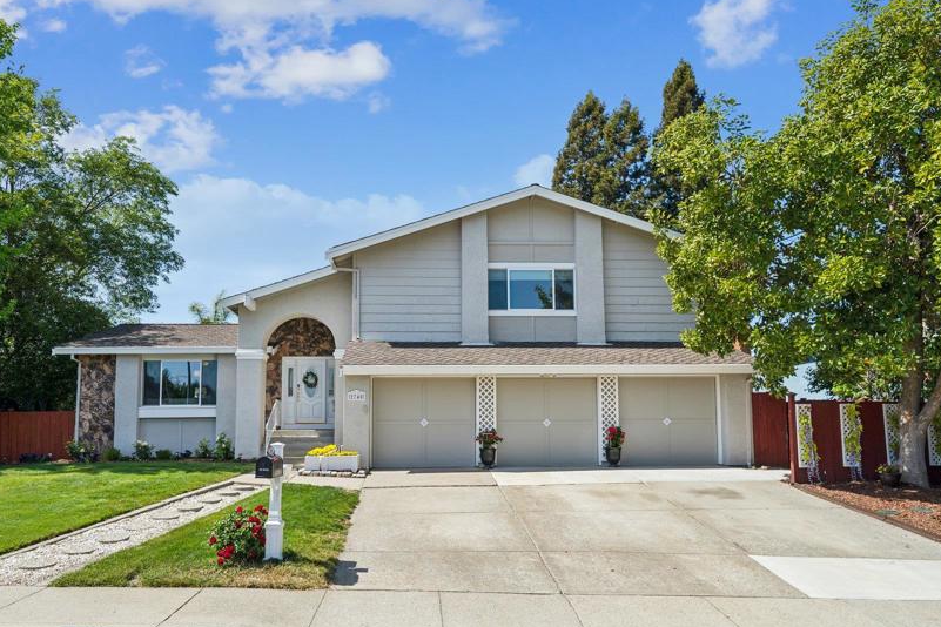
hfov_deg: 76.0
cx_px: 432
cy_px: 337
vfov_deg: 55.1
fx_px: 601
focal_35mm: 23
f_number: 5.6
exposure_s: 1/500
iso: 100
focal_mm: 18
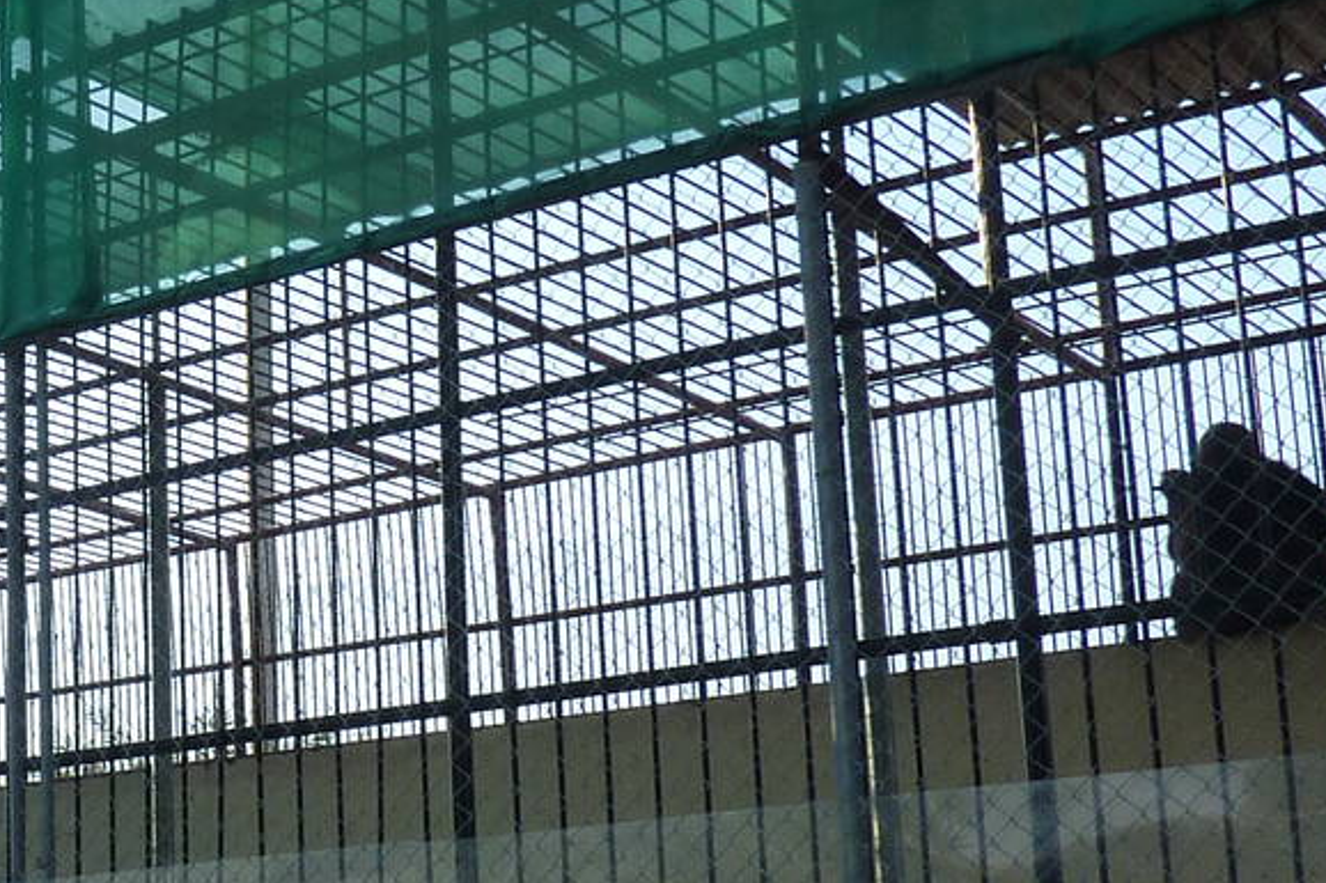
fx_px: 2651
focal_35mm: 72
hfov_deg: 25.5
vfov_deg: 18.8
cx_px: -227
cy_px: 631
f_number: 4
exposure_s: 1/400
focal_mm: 4.1
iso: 125
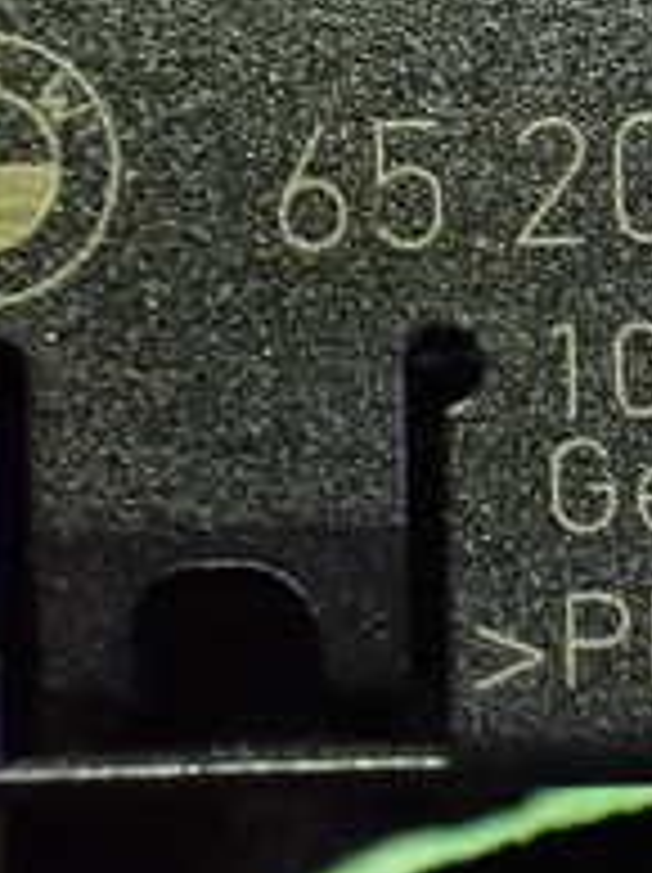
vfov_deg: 20.8
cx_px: 805
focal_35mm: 93
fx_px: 2341
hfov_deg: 15.2
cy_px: 144
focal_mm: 5.4
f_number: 2.3
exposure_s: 1/30
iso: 1250
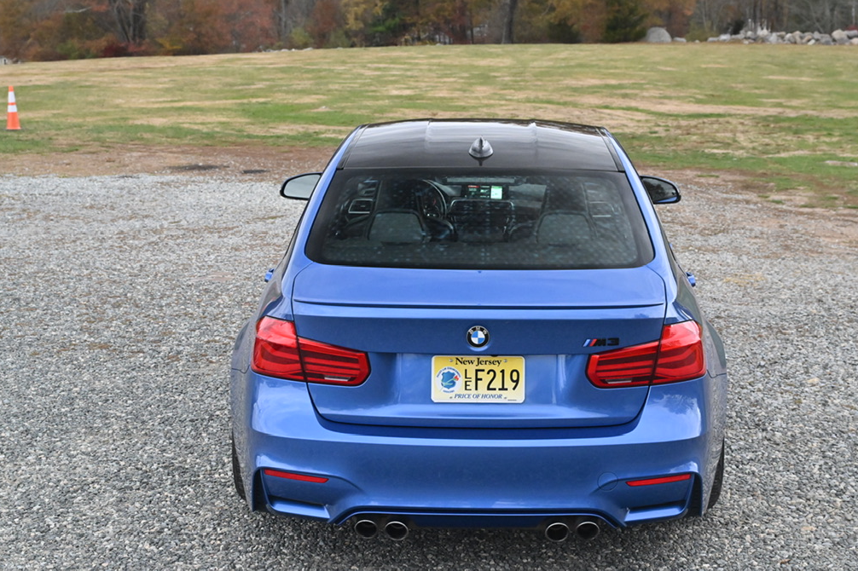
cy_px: 329
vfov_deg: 24.2
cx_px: 481
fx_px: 1334
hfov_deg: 35.6
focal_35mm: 56
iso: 4000
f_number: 6.3
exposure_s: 1/500
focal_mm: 44
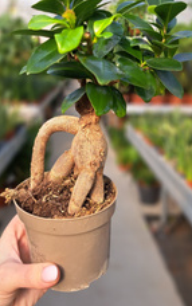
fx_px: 326
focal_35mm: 39
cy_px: 105
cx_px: 92
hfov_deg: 32.8
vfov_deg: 49.6
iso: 50
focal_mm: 5.23
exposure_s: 1/249
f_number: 1.8
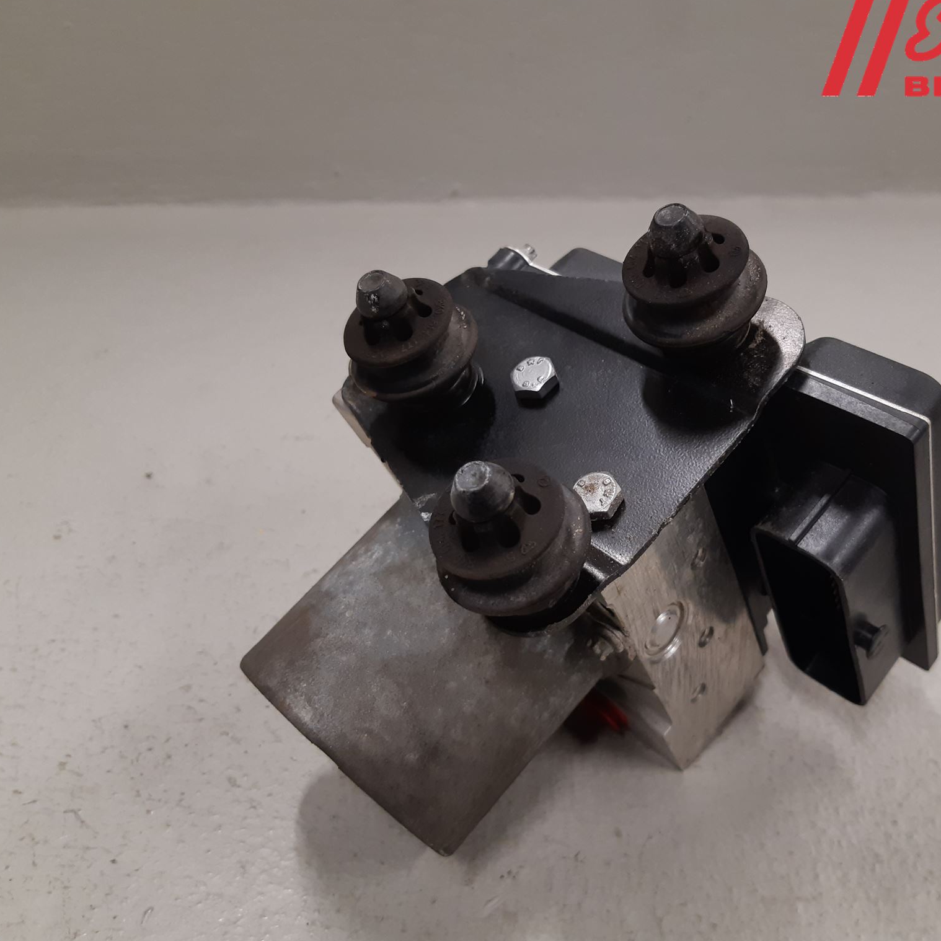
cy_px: 467
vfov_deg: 52.5
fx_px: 953
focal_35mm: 31
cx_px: 567
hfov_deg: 52.2
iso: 100
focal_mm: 3.93
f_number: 1.7
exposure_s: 1/50
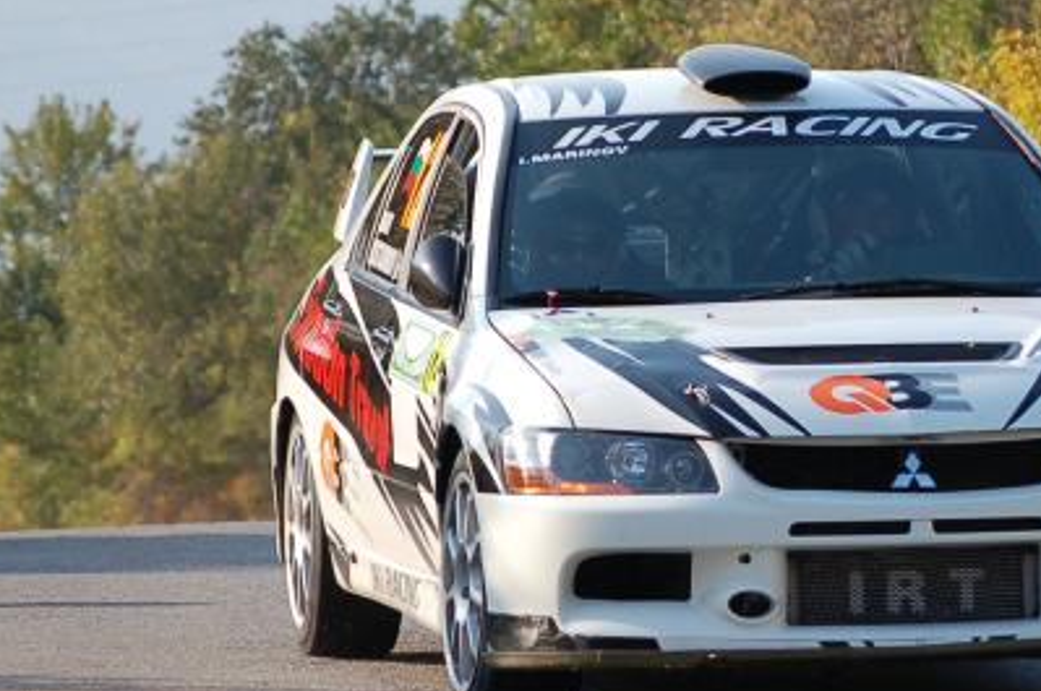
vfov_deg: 3.1
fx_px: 12910
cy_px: 450
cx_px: 895
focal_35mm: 447
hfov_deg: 4.6
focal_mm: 116
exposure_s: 1/1000
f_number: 4.8
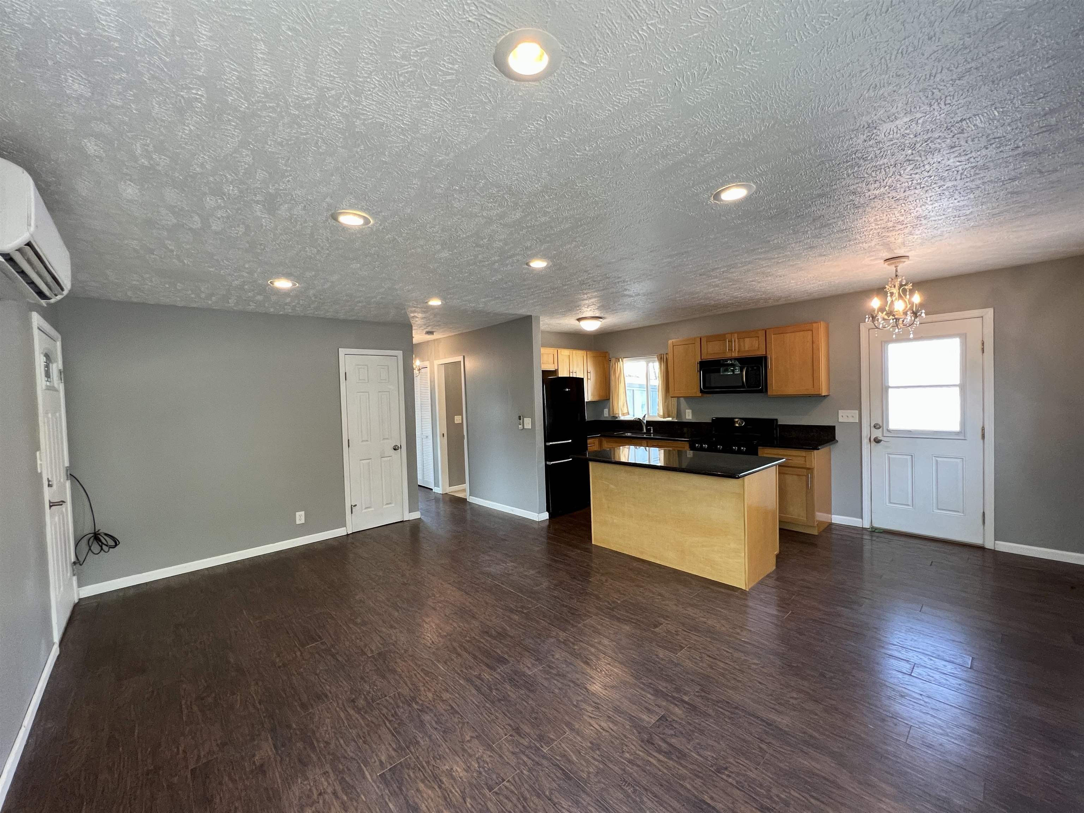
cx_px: 542
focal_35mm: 13
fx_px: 407
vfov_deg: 89.9
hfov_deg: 106.2
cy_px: 406
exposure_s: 1/60
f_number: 1.8
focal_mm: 1.57
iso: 200
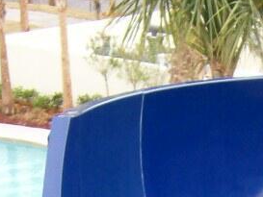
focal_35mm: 164
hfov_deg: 11.9
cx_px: 279
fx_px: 1247
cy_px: 428
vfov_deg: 8.5
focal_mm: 5.8
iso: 80
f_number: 2.8
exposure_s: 1/103
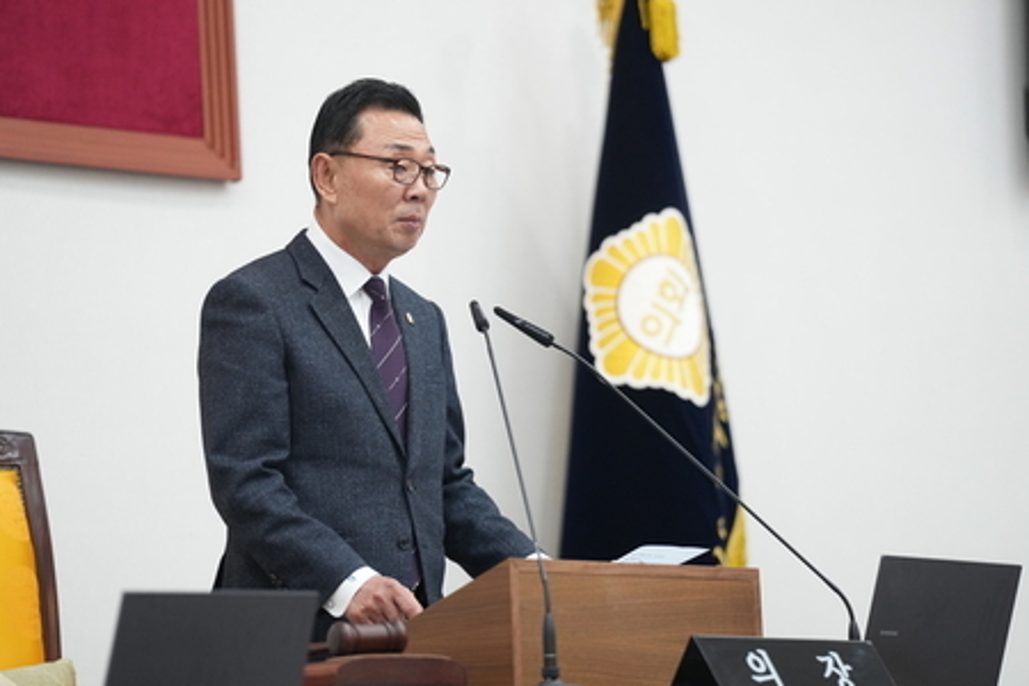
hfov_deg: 11.7
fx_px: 5030
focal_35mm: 176
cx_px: 514
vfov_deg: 7.8
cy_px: 343
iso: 2500
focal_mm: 176
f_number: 2.8
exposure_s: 1/320
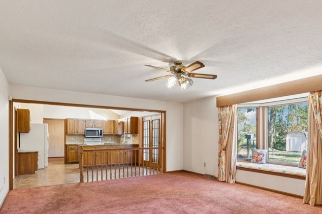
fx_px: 215
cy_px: 135
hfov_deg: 72.6
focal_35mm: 24
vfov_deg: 52.5
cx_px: 200
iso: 320
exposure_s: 1/13
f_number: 5
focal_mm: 14
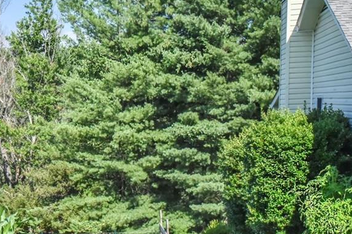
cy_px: 174
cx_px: 99
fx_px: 802
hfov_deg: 24.6
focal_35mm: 82
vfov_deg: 16.6
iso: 4000
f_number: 22
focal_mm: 46
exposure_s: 1/500
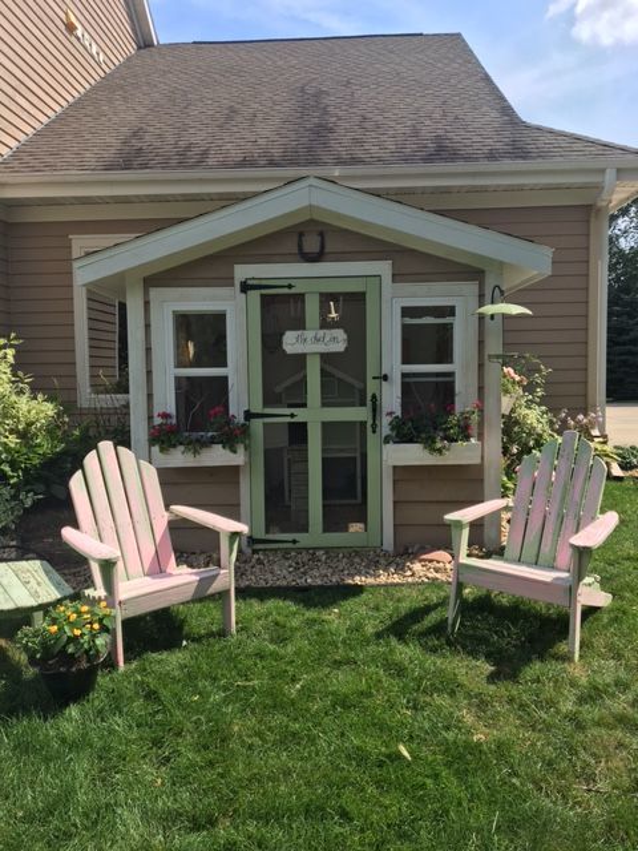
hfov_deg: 48.2
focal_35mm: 29
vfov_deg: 61.7
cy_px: 426
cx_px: 319
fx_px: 713
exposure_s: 1/1099
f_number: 2.2
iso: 25
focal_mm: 4.15
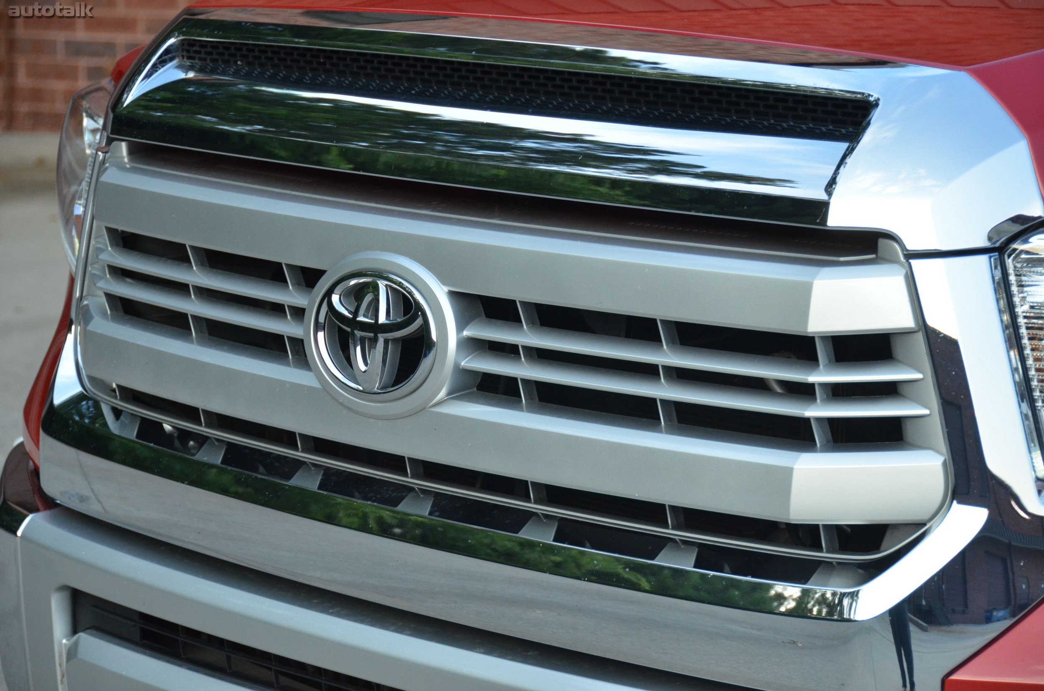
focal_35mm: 123
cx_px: 522
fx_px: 3560
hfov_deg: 16.7
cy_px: 346
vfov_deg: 11.1
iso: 1100
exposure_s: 1/500
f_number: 5
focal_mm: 82
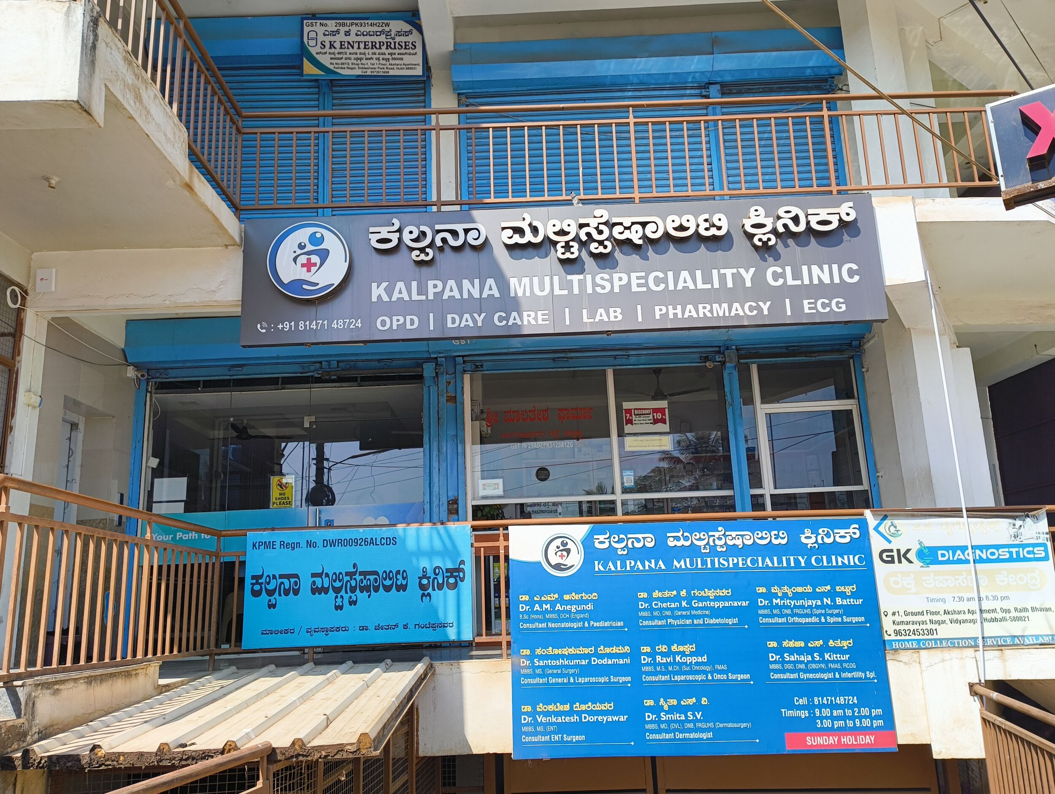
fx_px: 885
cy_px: 397
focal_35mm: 29
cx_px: 528
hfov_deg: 61.6
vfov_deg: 48.3
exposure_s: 1/1563
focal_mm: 5.56
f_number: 1.87
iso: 101
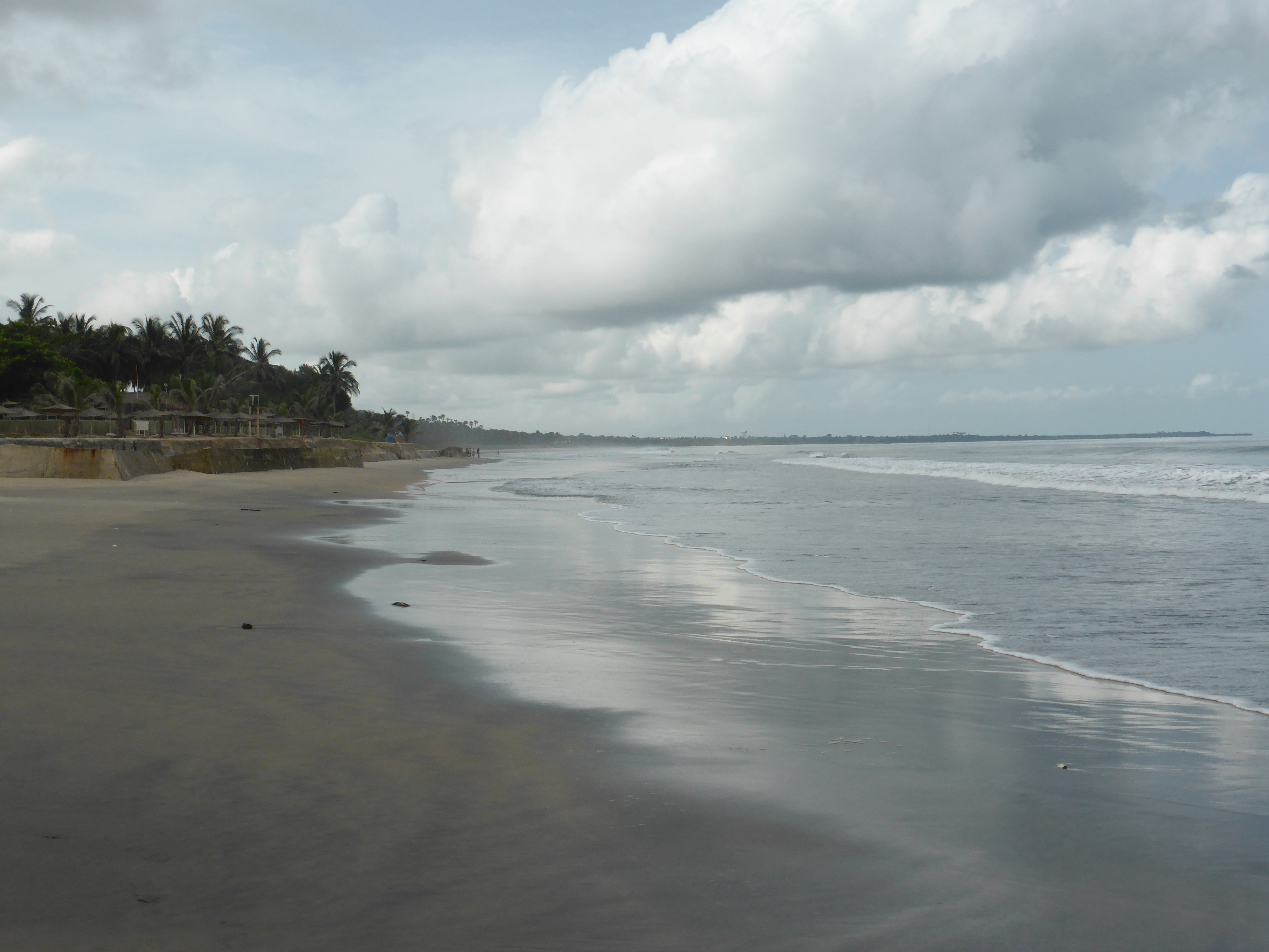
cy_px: 476
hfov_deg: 38.9
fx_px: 1796
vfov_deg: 29.7
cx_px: 634
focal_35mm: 49
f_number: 4.2
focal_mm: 8.5
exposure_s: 1/1300
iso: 100
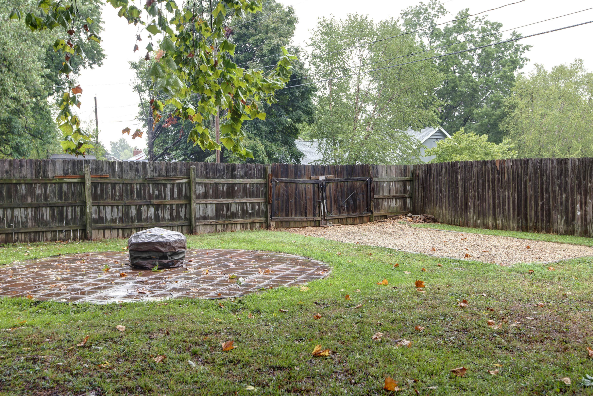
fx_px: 577
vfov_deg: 37.9
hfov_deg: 54.4
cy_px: 198
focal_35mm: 35
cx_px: 296
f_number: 6.3
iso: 100
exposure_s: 1/4
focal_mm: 35
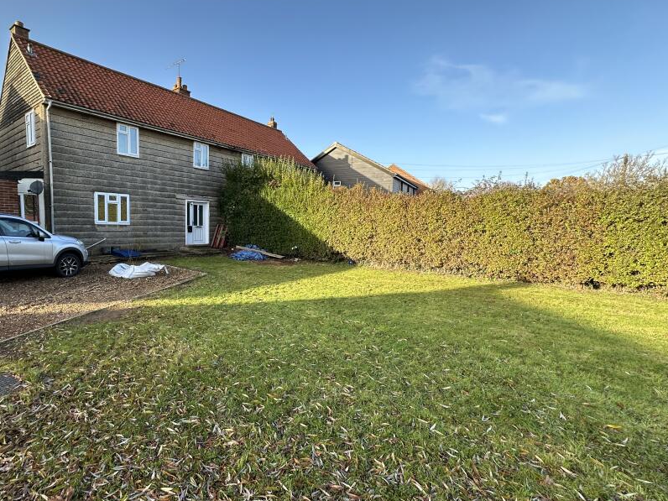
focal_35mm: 18
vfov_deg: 71.6
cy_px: 257
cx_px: 268
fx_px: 347
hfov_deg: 86.7
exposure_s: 1/282
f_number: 2.2
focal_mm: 2.22
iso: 40
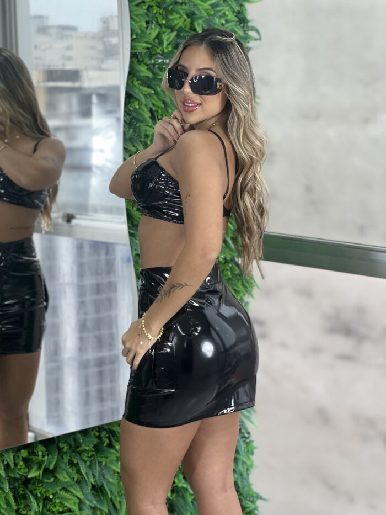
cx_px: 193
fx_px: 1145
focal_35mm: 77
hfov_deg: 19.1
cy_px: 258
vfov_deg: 25.3
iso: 200
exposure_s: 1/120
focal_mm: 9
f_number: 2.8
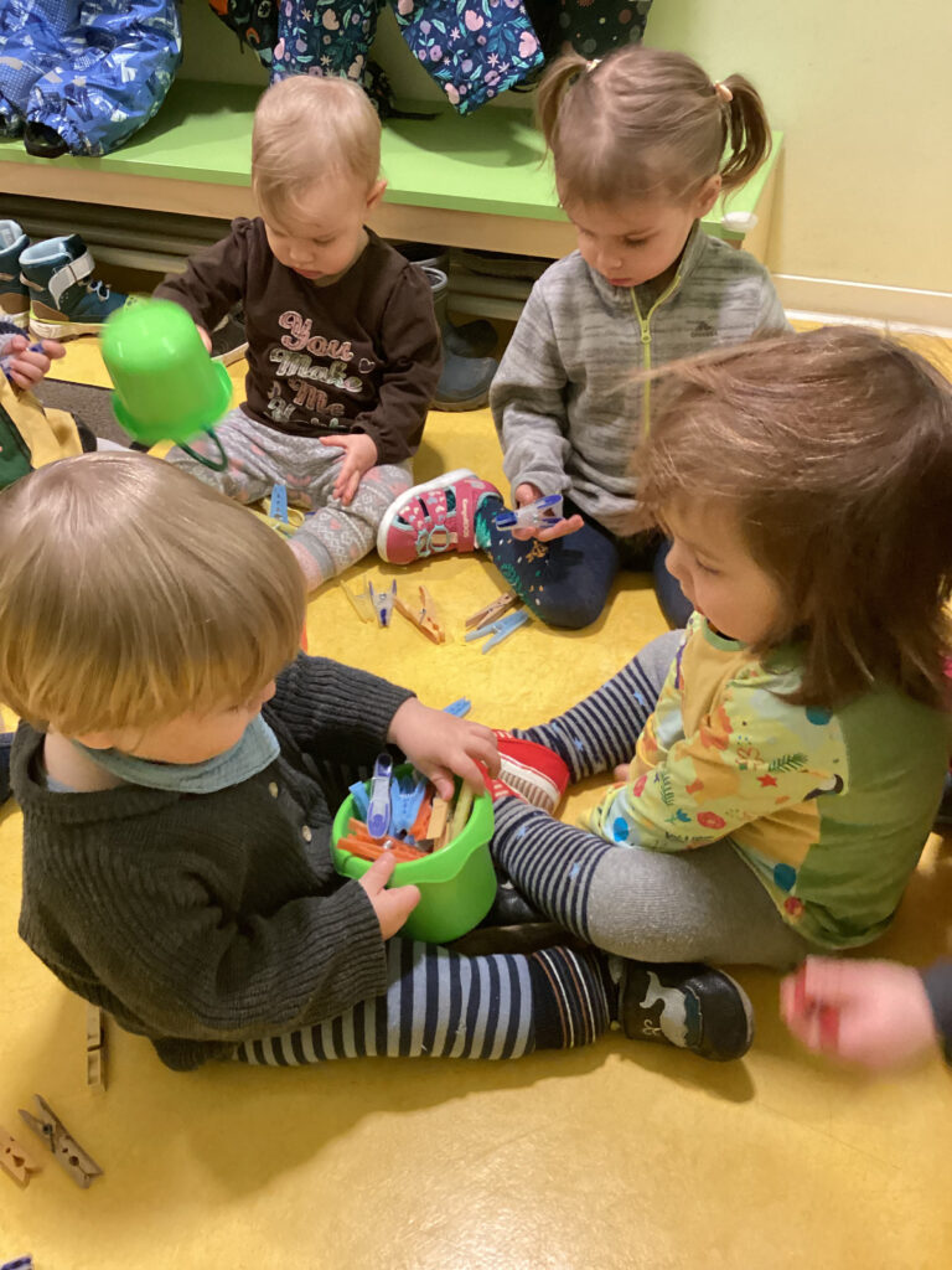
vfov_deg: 58.4
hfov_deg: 45.4
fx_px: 1137
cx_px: 476
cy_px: 635
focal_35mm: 31
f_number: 2.4
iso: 400
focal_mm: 3.3
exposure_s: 1/40
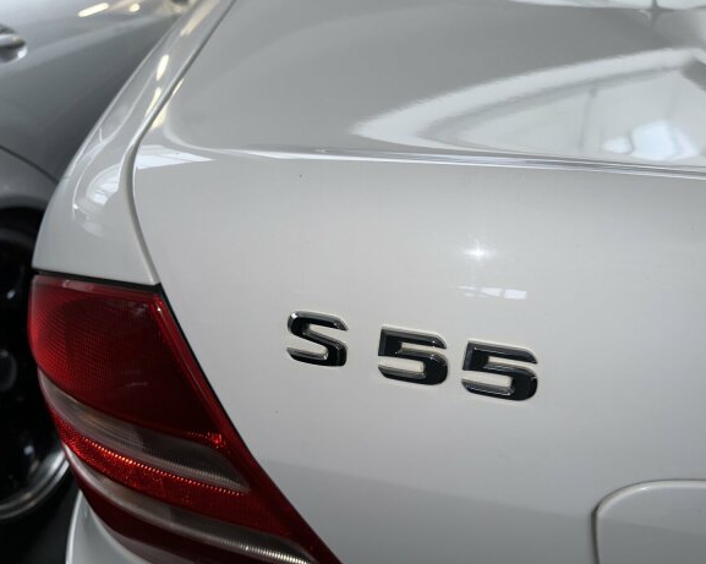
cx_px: 378
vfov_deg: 54.9
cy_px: 291
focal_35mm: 26
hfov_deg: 66.0
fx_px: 543
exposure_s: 1/70
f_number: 1.78
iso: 50
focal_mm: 6.86
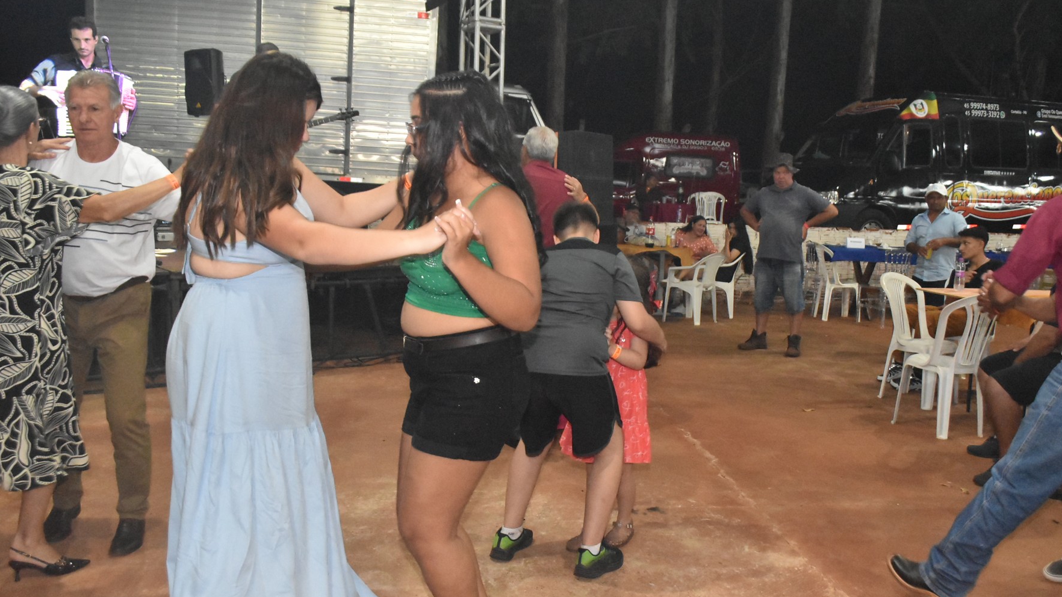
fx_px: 901
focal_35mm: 32
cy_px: 288
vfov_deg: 36.7
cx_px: 539
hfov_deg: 61.0
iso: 8000
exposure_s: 1/80
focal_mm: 20
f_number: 5
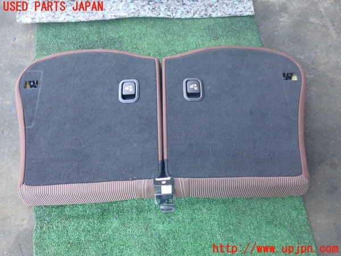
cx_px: 170
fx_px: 296
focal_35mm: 30
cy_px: 128
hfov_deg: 60.0
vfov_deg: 46.8
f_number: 2.3
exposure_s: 1/125
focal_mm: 5.4
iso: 320
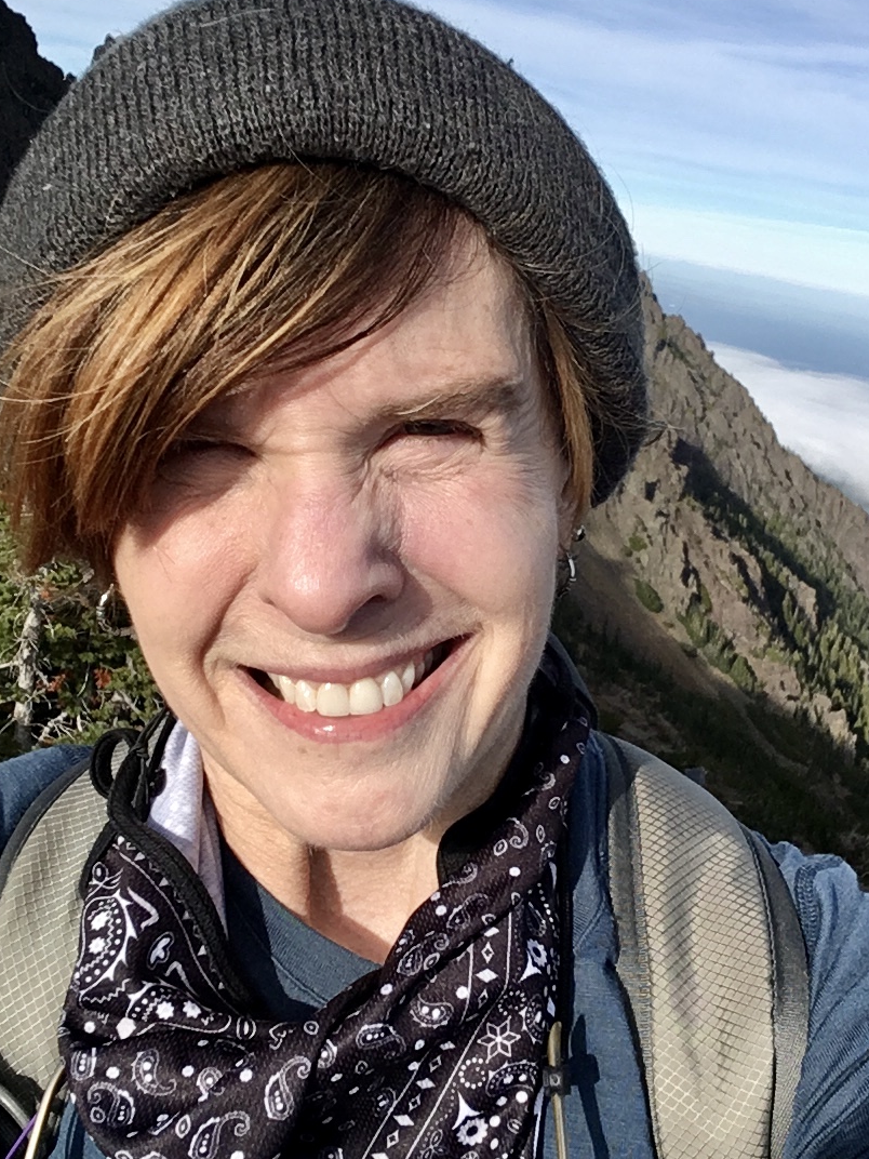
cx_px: 477
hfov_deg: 38.6
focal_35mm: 37
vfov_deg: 50.1
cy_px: 555
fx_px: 1238
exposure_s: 1/1342
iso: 50
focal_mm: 2.15
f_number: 2.4
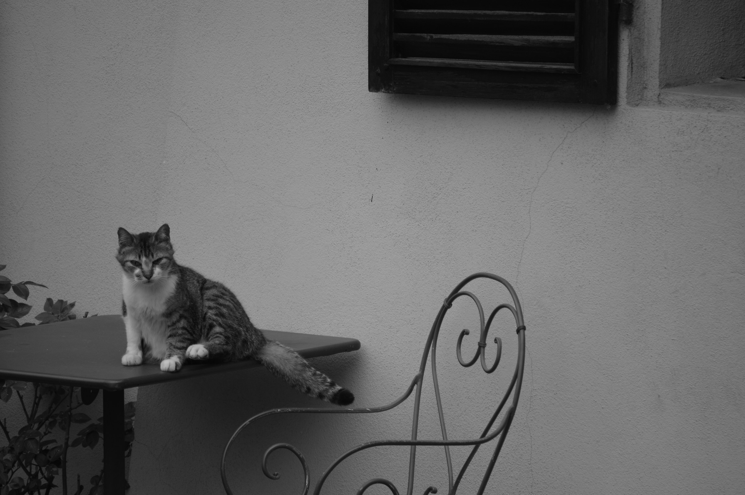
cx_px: 372
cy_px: 248
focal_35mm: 300
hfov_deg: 6.9
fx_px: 6202
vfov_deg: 4.6
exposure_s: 1/500
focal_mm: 200
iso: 280
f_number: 5.6
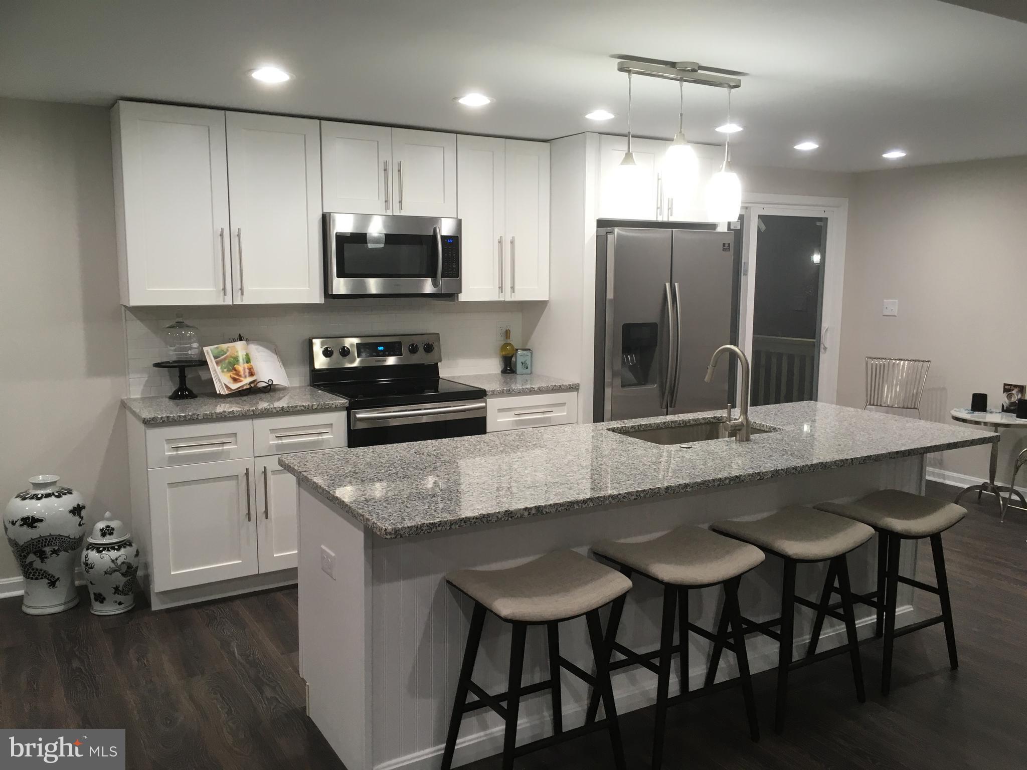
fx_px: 860
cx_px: 514
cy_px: 385
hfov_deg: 61.7
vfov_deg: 48.2
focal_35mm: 29
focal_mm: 4.15
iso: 50
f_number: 2.2
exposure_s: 1/30
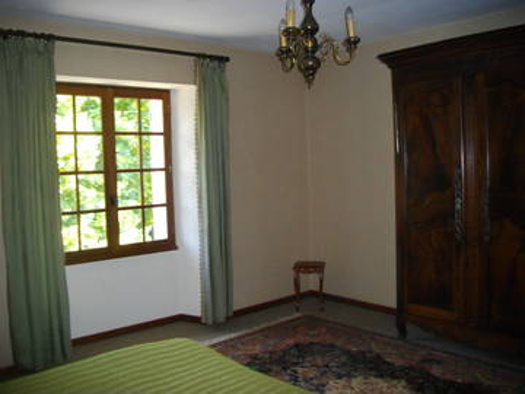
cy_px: 197
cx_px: 262
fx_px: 470
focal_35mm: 31
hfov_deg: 58.4
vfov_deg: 45.4
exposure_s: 1/50
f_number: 2.9
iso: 290
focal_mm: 5.7
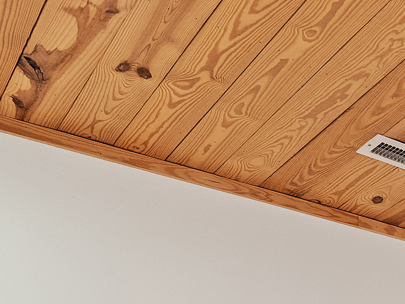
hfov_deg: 21.0
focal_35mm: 62
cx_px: 732
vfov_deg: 18.9
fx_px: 725
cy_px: 526
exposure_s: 1/6
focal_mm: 8
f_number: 5.6
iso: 400
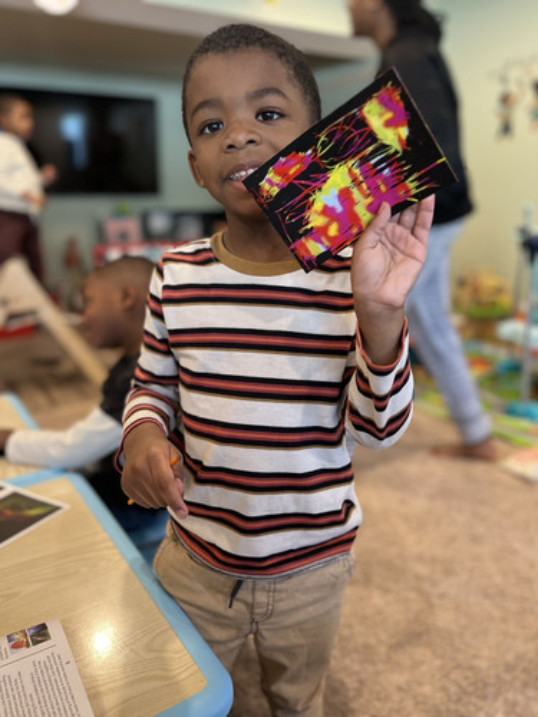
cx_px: 269
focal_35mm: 26
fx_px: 539
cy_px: 358
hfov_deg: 53.1
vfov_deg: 67.3
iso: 200
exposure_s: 1/60
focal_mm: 5.7
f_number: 1.5
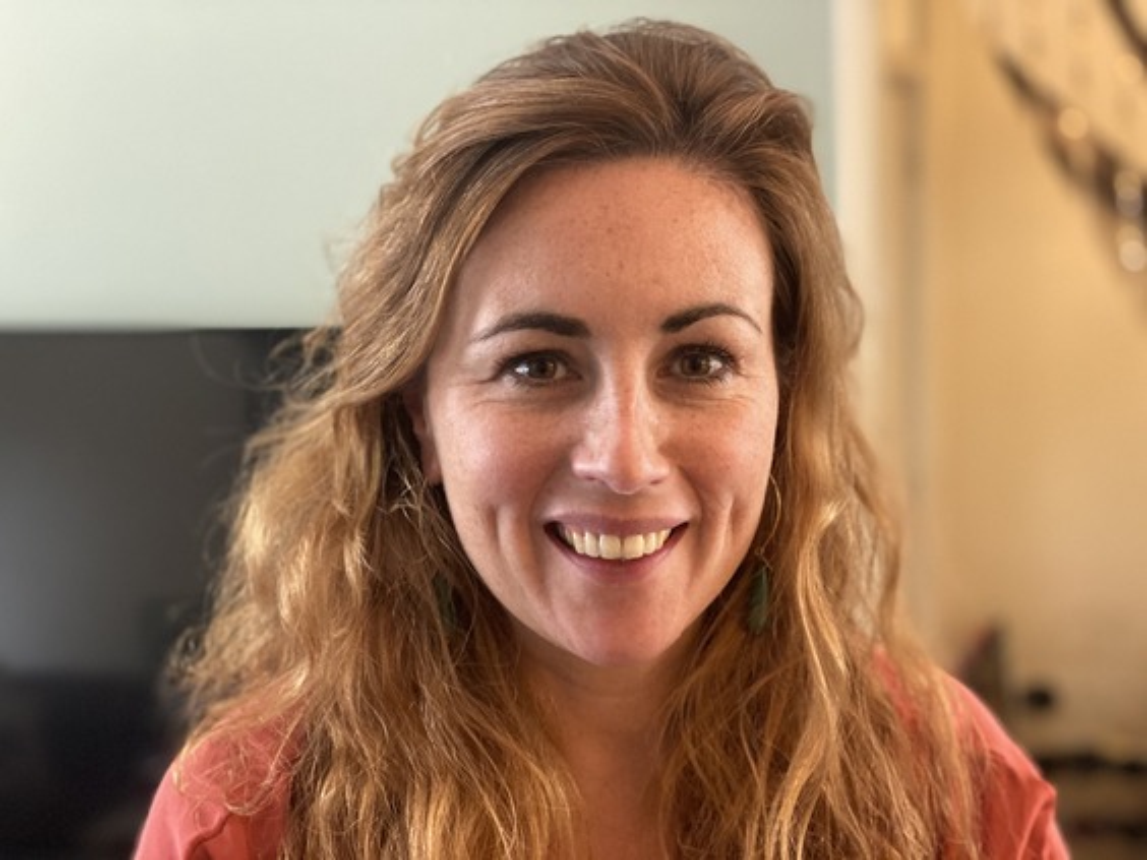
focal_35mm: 52
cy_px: 430
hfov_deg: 36.8
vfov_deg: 28.0
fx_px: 1723
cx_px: 574
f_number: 2
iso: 400
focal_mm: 6
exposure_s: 1/33
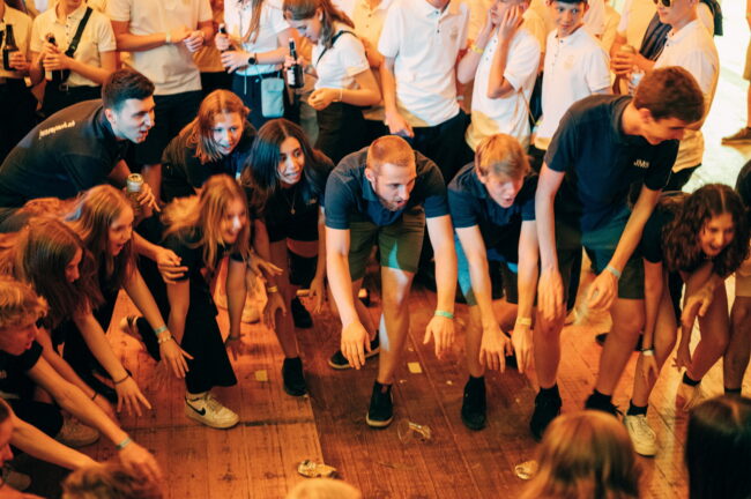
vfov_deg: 26.9
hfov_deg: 39.6
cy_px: 250
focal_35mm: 50
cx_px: 376
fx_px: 1042
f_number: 1.8
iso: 6400
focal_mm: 50
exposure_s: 1/30
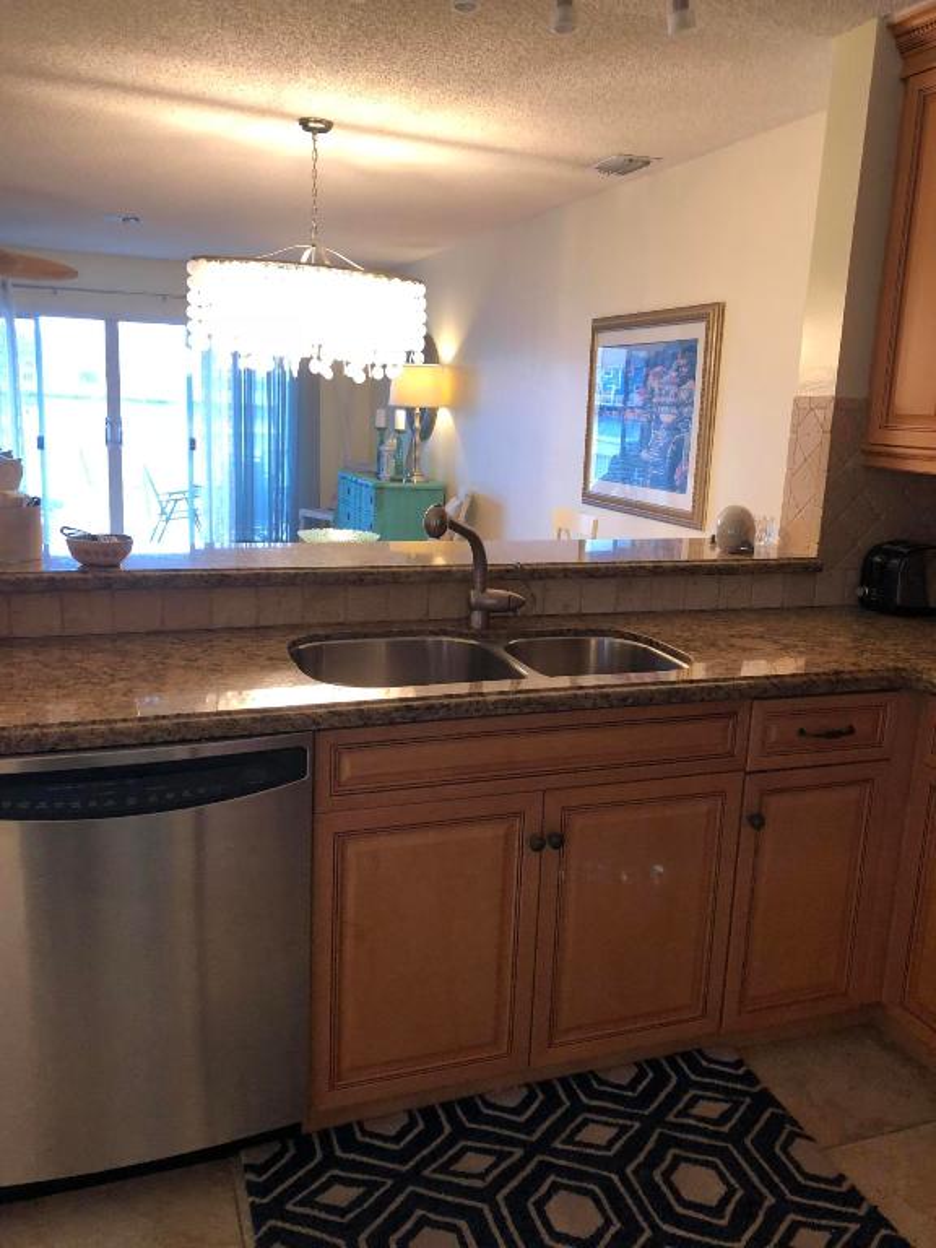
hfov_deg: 49.7
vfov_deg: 63.4
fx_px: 1009
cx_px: 468
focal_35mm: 28
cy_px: 624
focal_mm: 3.99
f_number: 1.8
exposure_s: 1/30
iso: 40
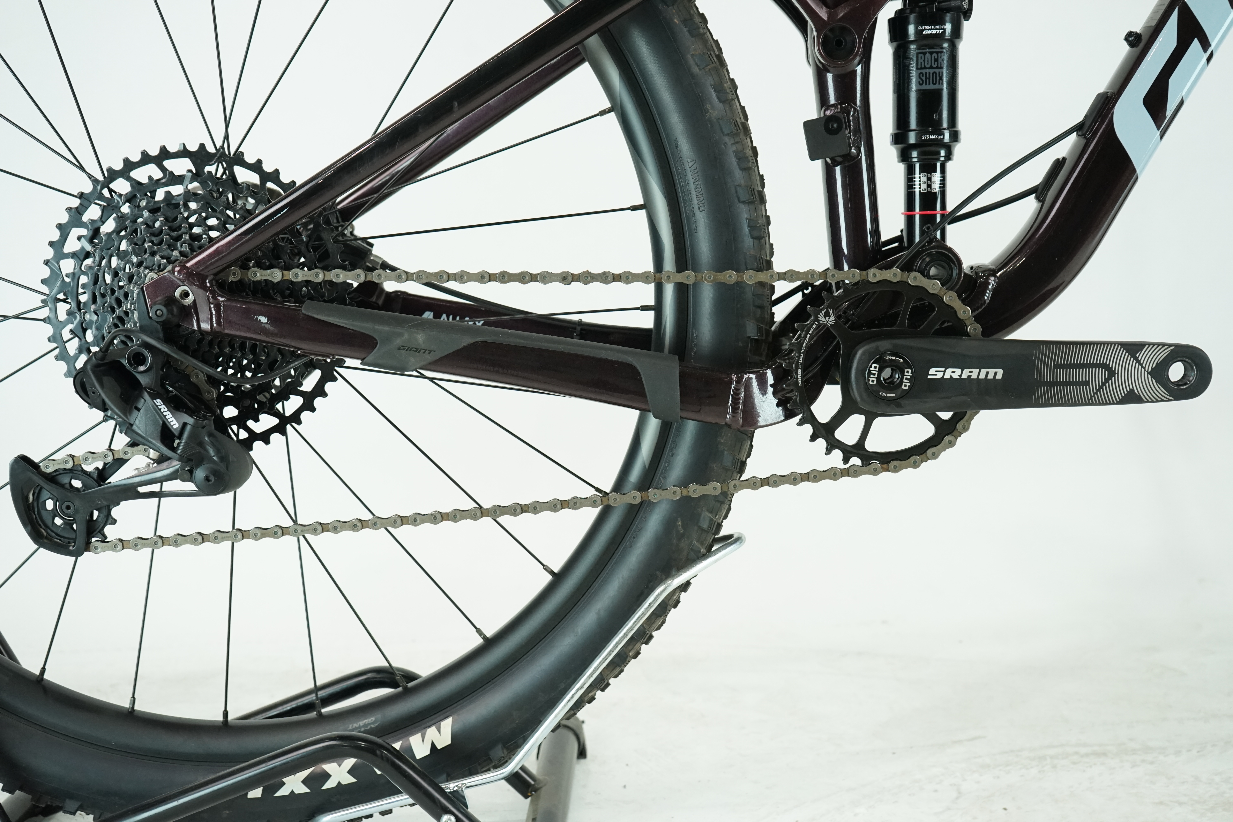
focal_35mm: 38
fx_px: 1301
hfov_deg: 50.7
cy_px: 411
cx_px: 616
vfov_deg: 35.1
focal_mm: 38
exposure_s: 1/200
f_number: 5.6
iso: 2000
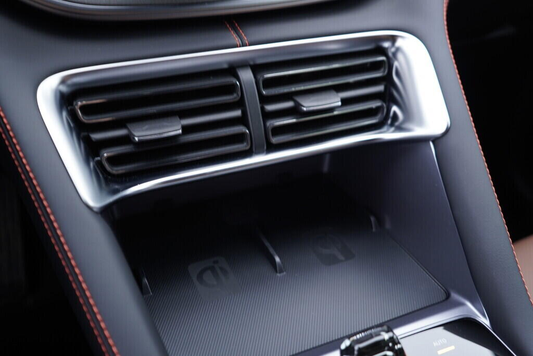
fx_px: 533
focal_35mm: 36
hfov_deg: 53.1
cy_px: 178
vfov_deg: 36.9
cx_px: 266
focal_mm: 24
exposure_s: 1/40
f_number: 2.8
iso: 250
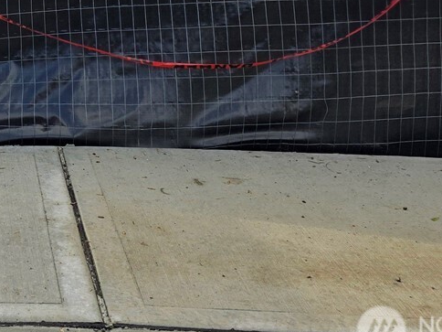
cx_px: -137
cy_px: -181
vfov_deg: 17.3
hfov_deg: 22.8
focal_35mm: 76
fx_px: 970
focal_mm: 6.3
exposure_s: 1/10000
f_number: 1.7
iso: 80
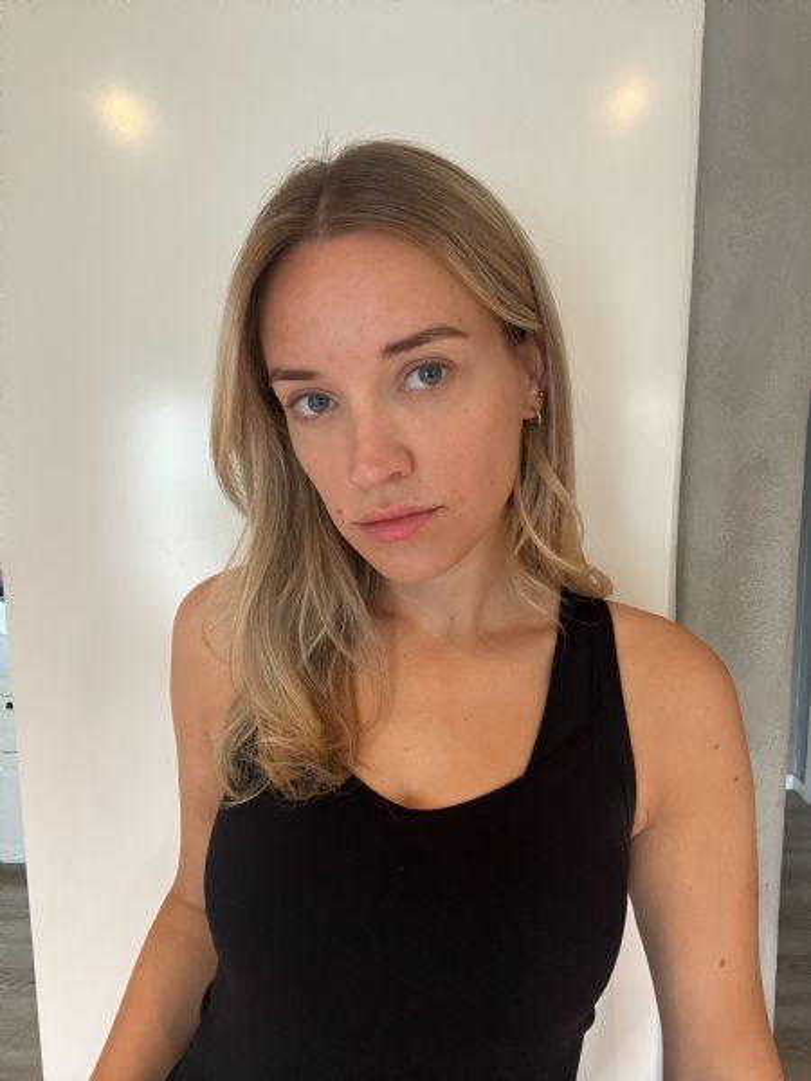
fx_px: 718
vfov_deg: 73.9
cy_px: 540
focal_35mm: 23
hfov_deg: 58.9
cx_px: 406
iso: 400
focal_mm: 2.71
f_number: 2.2
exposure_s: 1/25
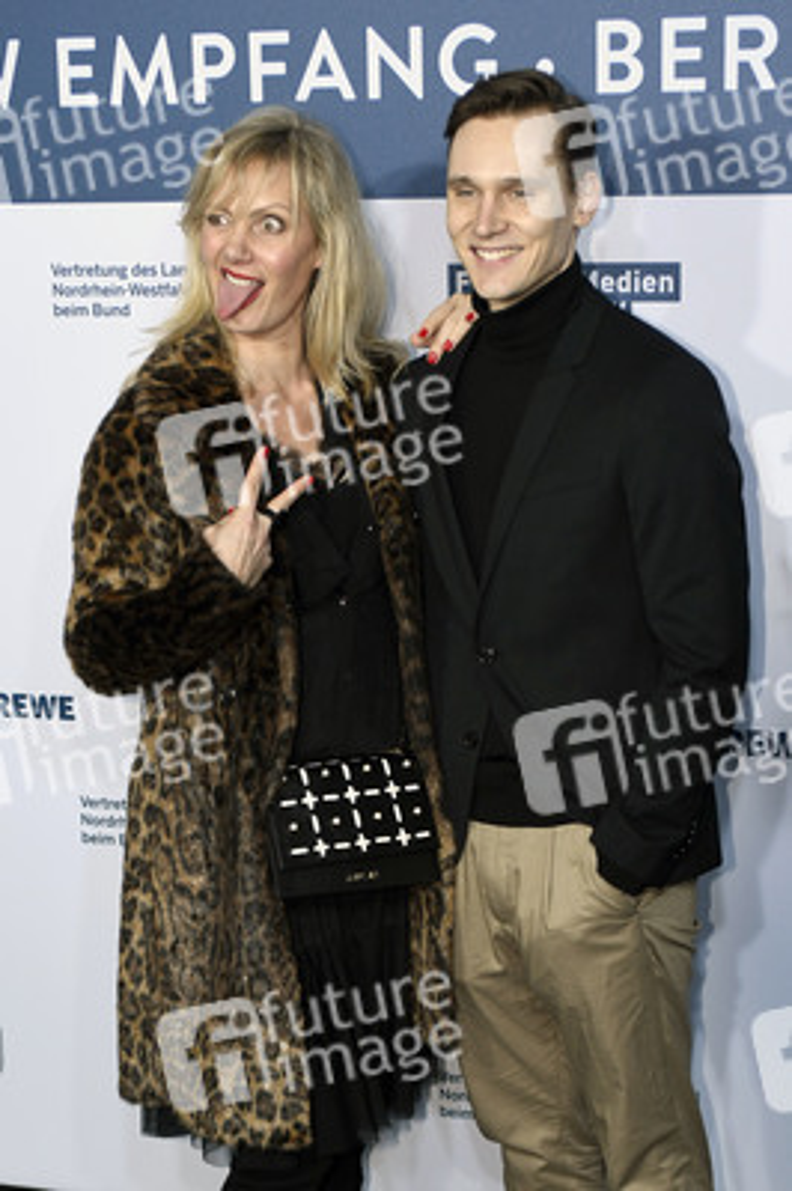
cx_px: 396
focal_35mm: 44
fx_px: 1454
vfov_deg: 44.5
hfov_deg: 30.5
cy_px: 596
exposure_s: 1/400
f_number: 4
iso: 800
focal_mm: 44
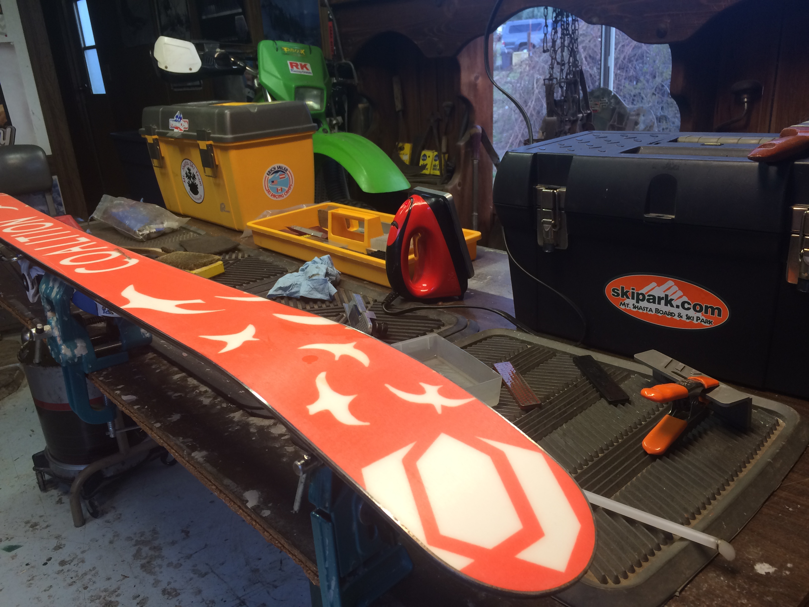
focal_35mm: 29
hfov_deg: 61.7
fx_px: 678
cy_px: 304
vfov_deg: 48.2
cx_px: 404
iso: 50
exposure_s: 1/30
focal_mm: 4.15
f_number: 2.2
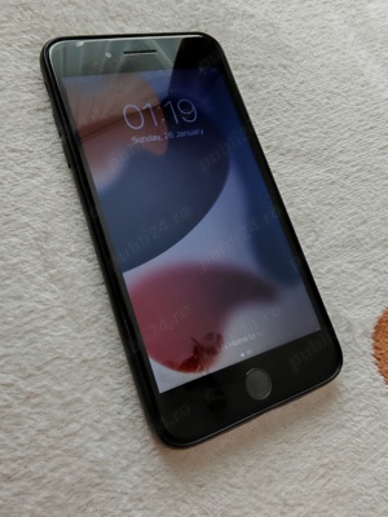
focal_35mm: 27
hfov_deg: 51.4
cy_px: 258
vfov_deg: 65.3
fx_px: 404
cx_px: 194
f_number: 2.2
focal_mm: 1.96
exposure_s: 1/100
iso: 80
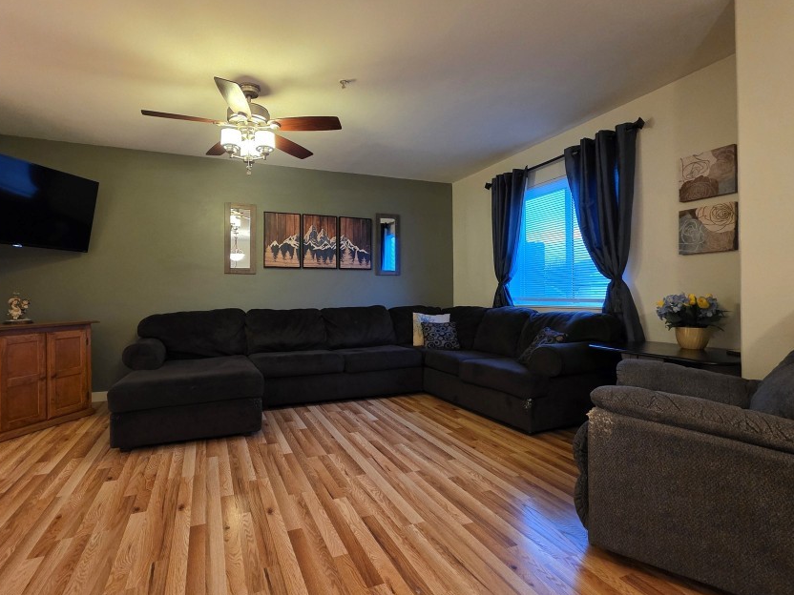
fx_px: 367
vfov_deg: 78.1
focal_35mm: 16
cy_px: 294
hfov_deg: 94.1
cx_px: 352
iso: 640
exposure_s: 1/60
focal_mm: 2.2
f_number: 1.9
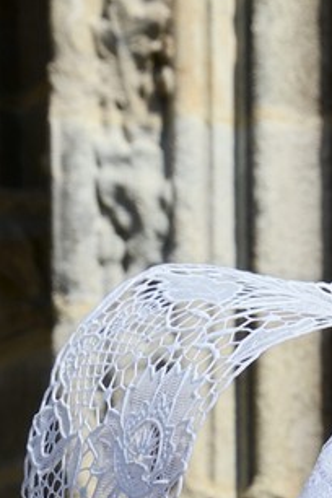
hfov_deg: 7.4
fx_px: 2462
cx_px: 657
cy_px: 1269
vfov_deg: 9.9
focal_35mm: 178
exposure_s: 1/320
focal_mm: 34
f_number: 11
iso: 200
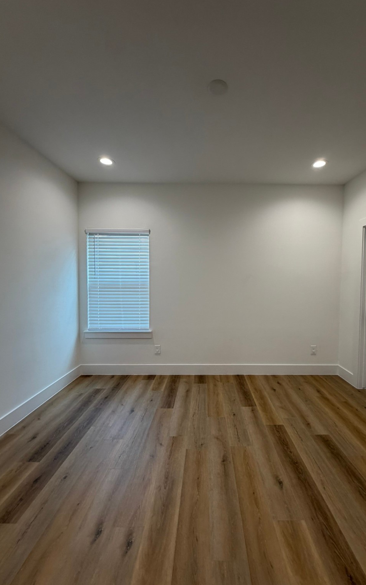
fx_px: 239
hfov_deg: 74.4
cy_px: 292
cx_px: 208
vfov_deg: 101.5
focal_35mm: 15
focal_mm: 2.22
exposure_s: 1/120
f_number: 2.2
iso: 125
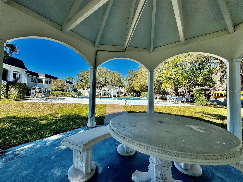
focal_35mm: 14
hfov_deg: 102.1
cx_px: 122
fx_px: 98
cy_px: 91
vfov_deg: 85.7
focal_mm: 2.22
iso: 50
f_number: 2.2
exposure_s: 1/1567
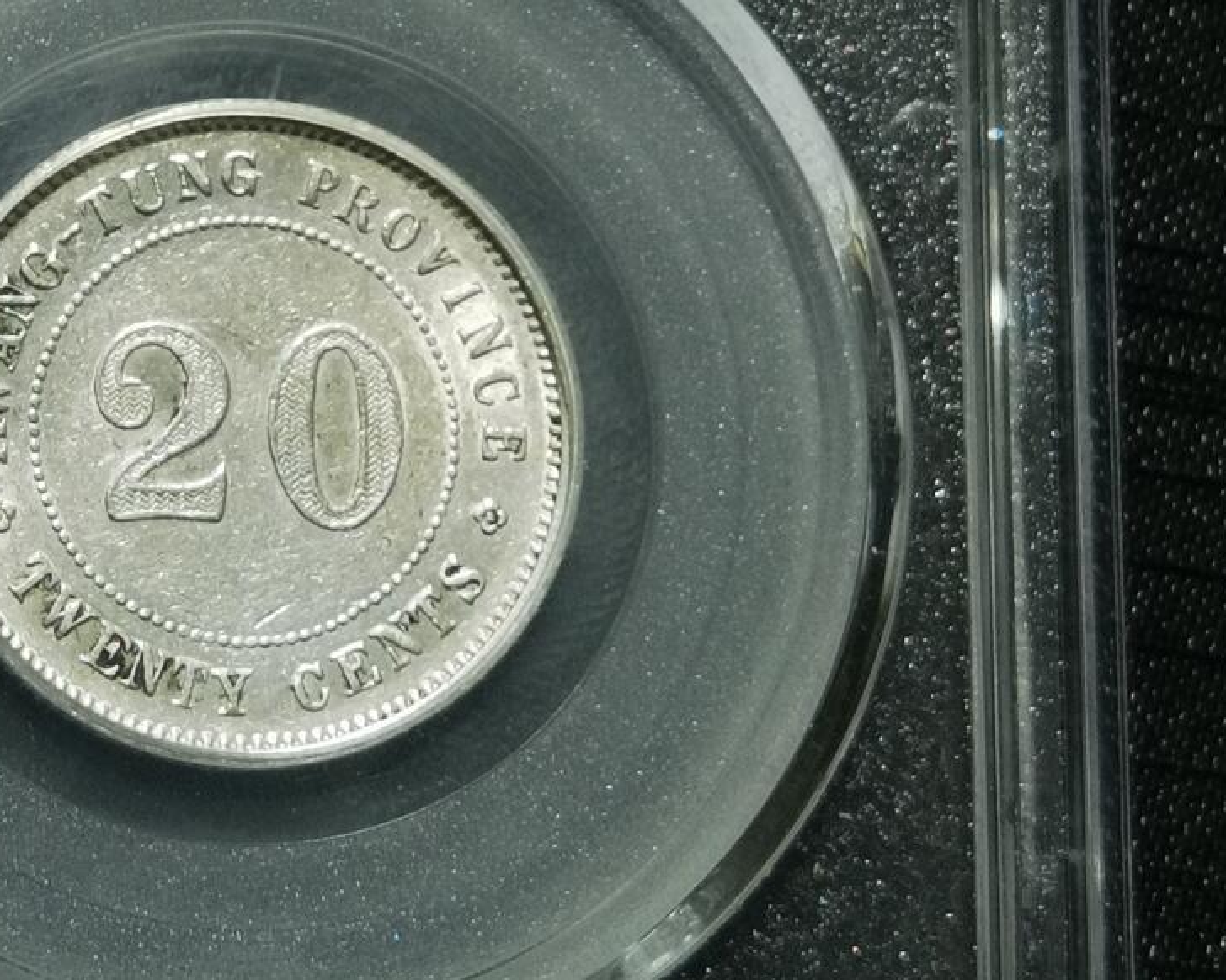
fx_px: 5079
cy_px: 249
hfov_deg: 13.7
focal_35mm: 140
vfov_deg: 11.0
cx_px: 200
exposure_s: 1/100
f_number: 1.9
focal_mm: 6.67
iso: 64
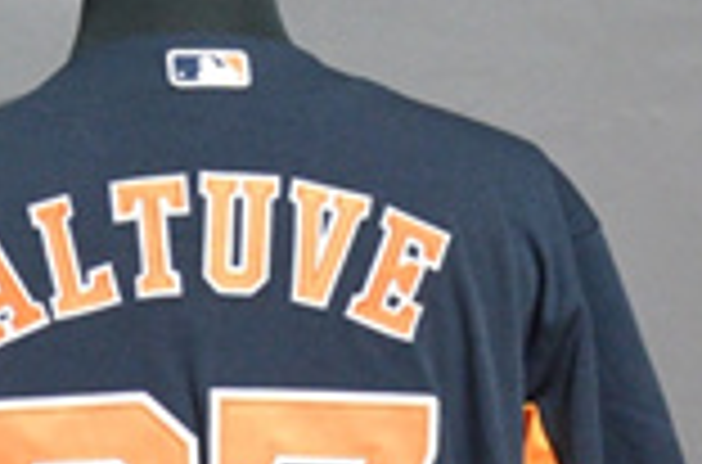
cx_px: -220
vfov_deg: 5.6
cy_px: 624
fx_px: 4666
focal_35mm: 240
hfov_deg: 8.5
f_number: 4.8
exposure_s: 1/8
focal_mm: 50
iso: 4000
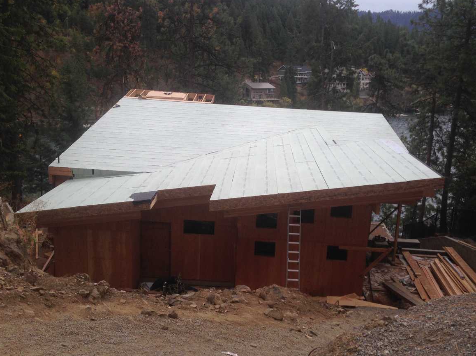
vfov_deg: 37.7
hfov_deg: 48.9
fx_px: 522
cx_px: 258
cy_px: 175
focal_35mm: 38
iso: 50
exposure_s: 1/985
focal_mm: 4.12
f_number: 2.4
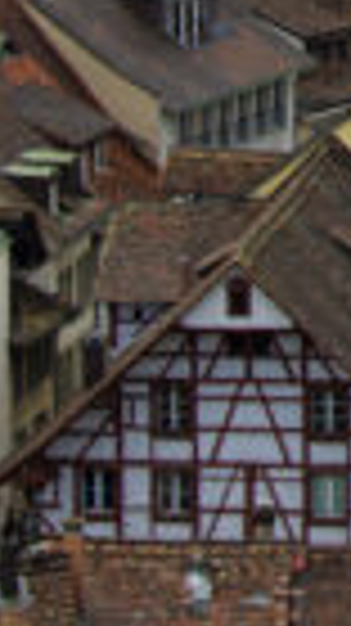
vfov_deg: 6.8
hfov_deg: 3.8
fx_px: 5122
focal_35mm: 309
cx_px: 994
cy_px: -466
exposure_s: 1/200
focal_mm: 40
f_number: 8
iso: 100
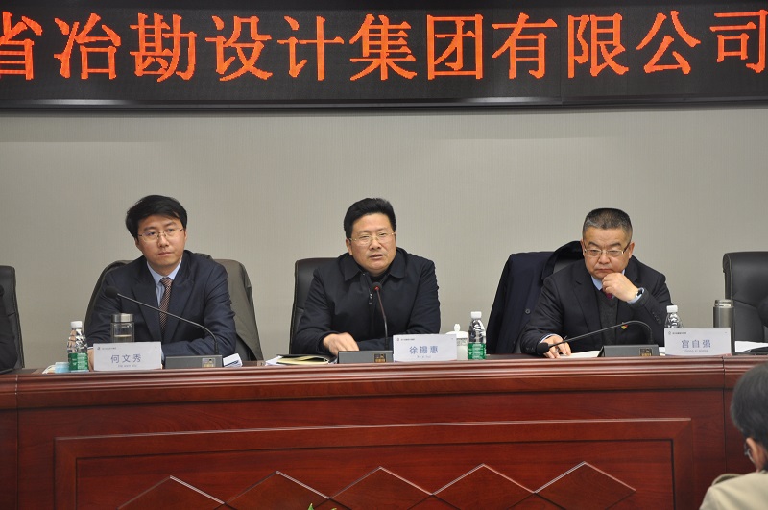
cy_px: 255
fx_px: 1438
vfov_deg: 20.1
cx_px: 384
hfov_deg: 29.9
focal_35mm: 68
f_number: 4.8
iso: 360
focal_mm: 45
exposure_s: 1/30
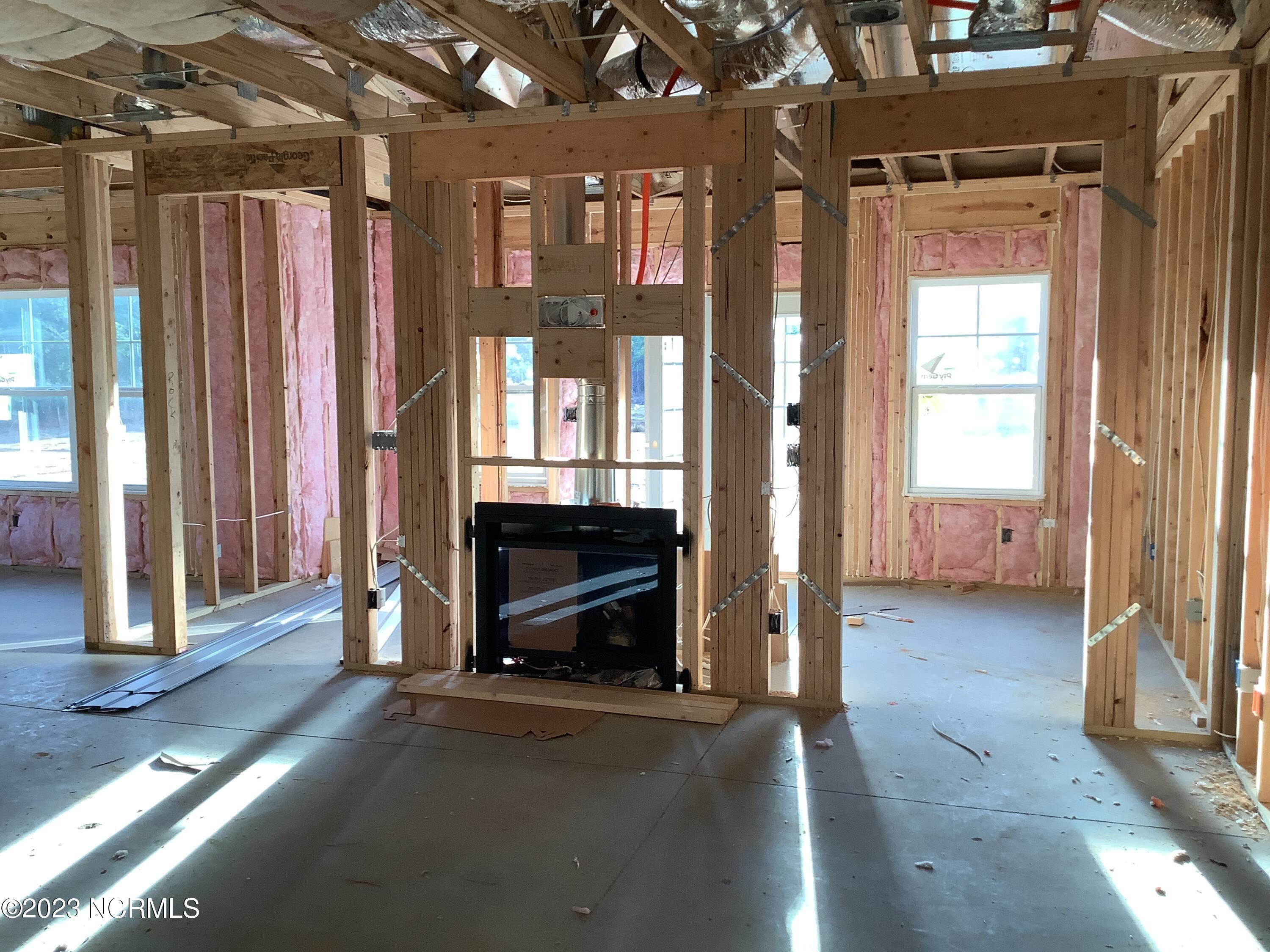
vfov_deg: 45.4
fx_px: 1137
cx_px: 635
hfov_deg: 58.4
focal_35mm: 31
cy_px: 476
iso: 80
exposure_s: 1/100
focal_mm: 3.3
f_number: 2.4
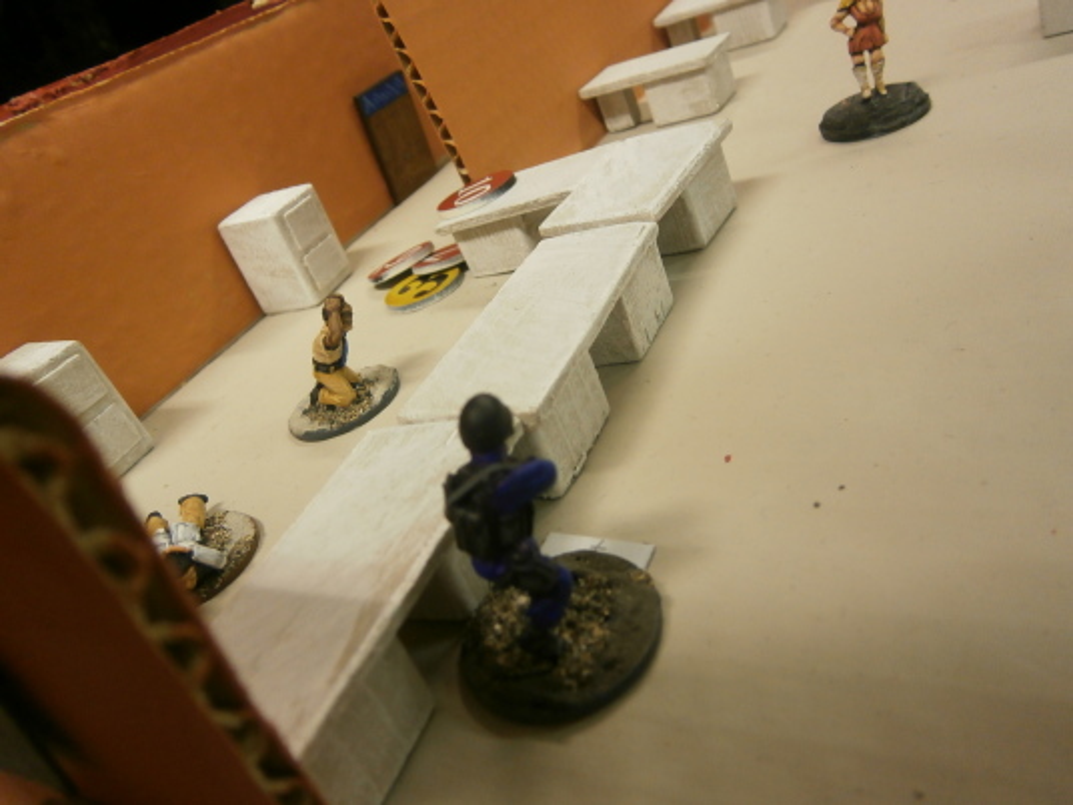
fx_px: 806
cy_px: 402
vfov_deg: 53.1
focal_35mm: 26
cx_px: 536
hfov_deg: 67.3
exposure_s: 1/30
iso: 160
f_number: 2.8
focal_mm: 4.7
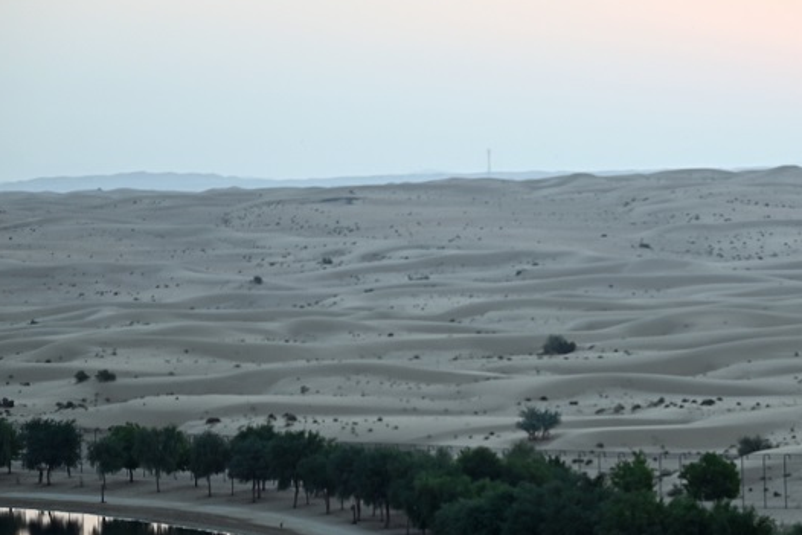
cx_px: 719
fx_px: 4301
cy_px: 364
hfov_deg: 10.6
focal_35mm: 193
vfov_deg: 7.1
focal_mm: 102
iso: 560
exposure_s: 1/250
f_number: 4.5
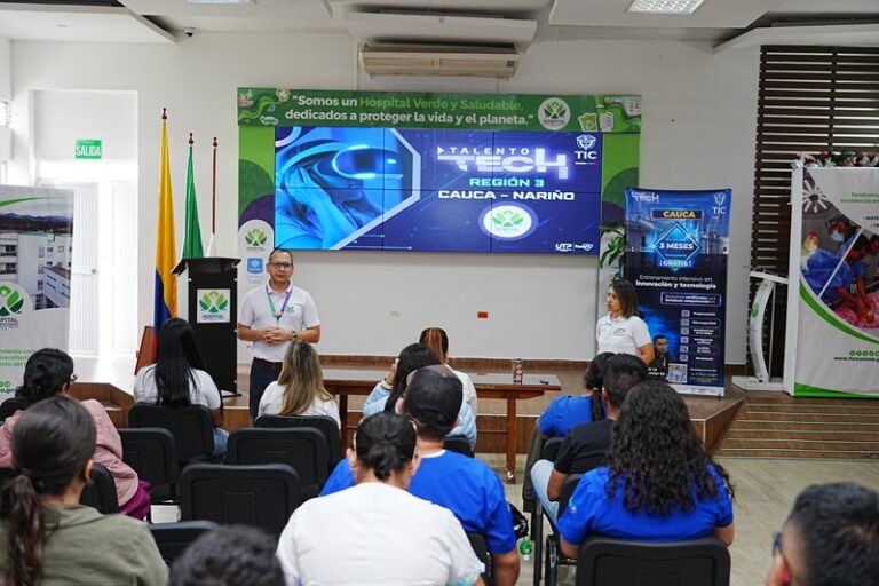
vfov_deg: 29.9
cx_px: 440
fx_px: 1099
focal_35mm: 45
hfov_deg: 43.6
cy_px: 293
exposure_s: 1/125
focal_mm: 45
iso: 1000
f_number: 4
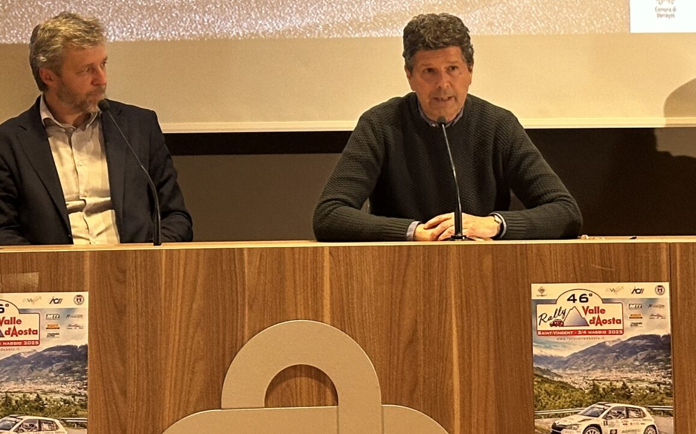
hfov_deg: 18.4
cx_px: 269
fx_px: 2143
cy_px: -117
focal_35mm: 113
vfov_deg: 11.3
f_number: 1.78
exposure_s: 1/40
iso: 200
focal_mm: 6.86
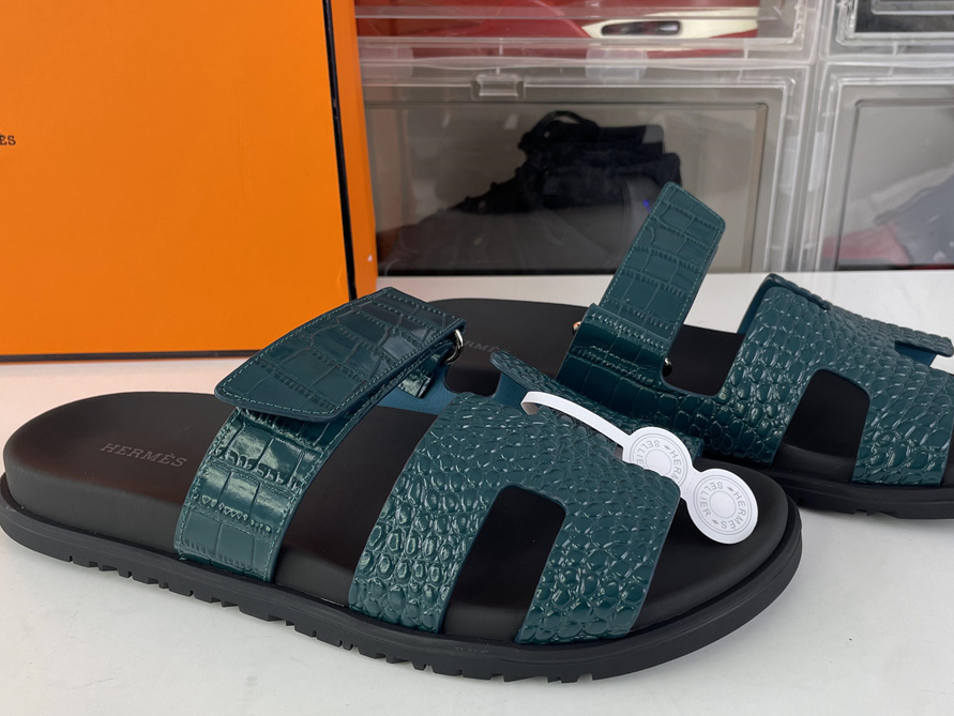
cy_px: 395
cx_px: 533
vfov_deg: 40.7
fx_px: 965
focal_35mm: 35
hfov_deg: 52.5
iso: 32
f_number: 1.6
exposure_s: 1/123
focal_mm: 4.2
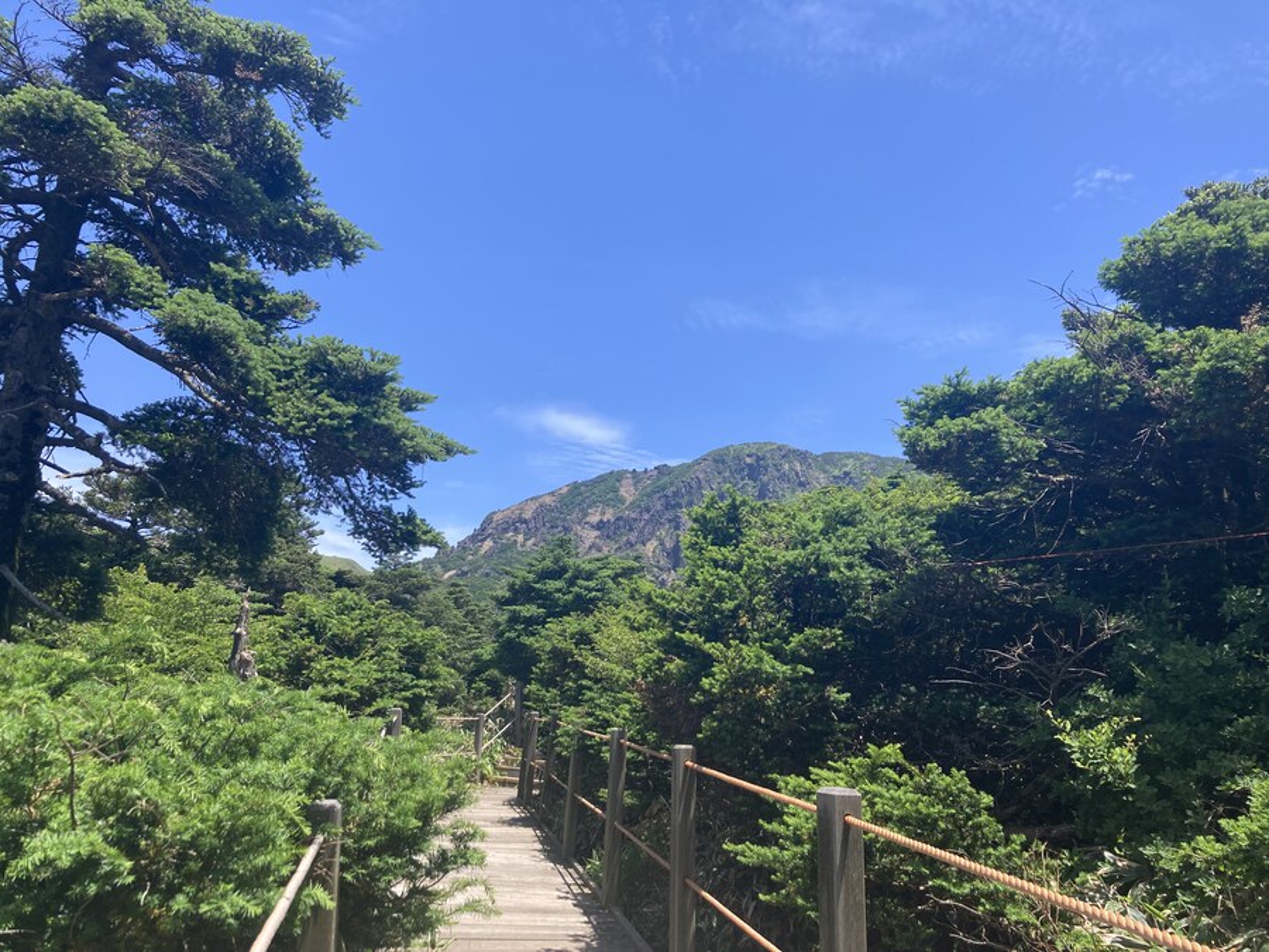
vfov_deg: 49.7
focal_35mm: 28
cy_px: 476
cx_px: 634
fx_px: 1026
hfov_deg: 63.4
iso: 20
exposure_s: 1/1200
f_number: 1.8
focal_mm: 3.99
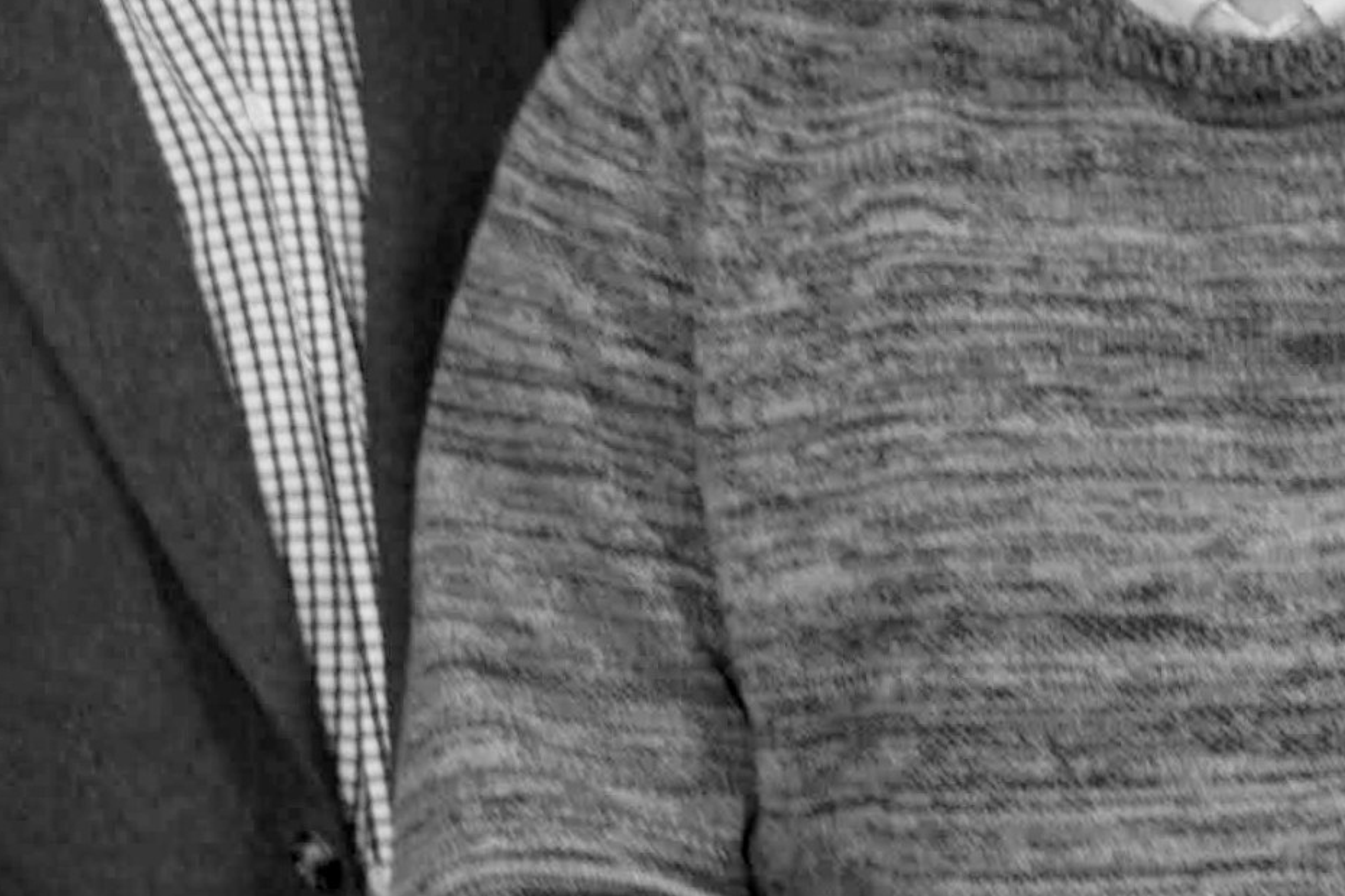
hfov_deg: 9.8
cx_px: 1006
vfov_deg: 6.5
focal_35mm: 210
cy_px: 920
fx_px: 7845
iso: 400
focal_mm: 35
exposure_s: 1/30
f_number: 2.8
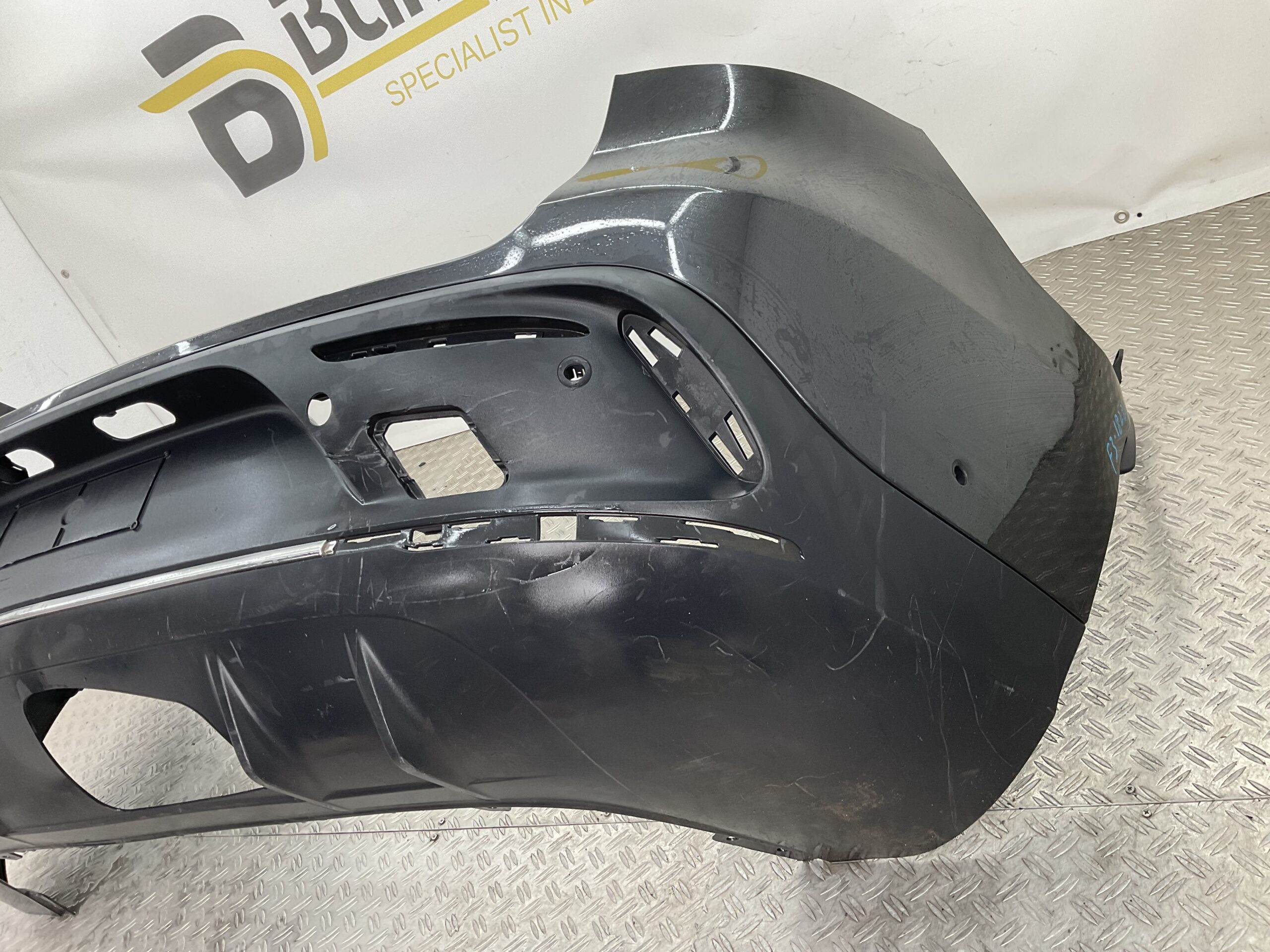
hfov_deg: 61.7
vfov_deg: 48.2
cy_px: 476
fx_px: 1064
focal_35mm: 29
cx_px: 635
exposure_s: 1/120
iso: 40
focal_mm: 3
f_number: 1.8
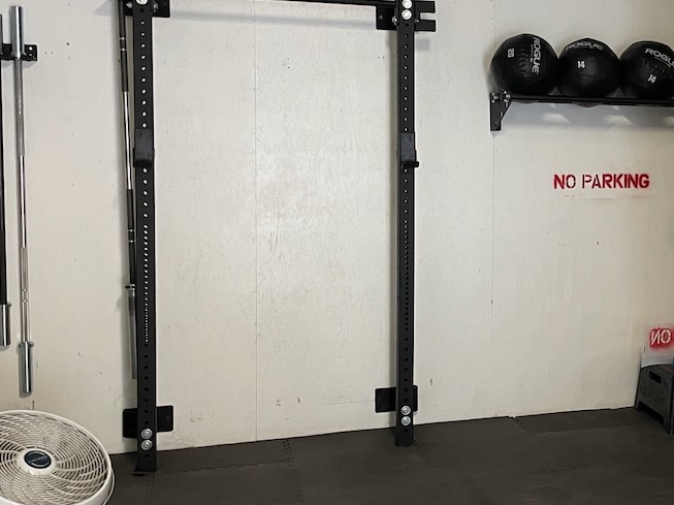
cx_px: 583
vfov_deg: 28.5
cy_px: 199
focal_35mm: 51
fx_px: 992
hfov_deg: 35.7
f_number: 1.6
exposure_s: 1/60
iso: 320
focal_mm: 4.2
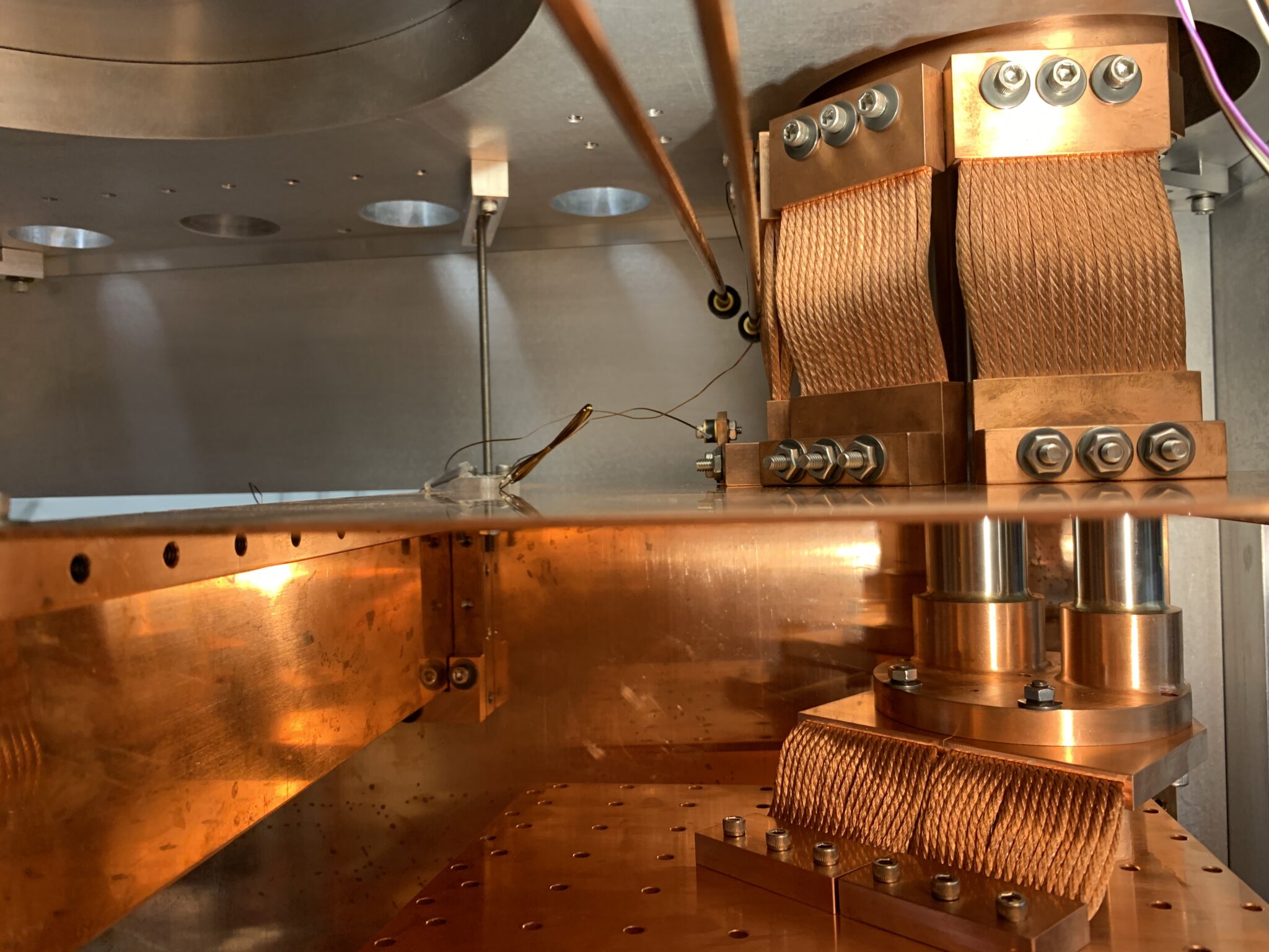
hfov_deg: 67.3
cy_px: 476
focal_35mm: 26
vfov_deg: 53.1
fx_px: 953
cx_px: 634
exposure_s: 1/60
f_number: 1.8
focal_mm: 4.25
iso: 200
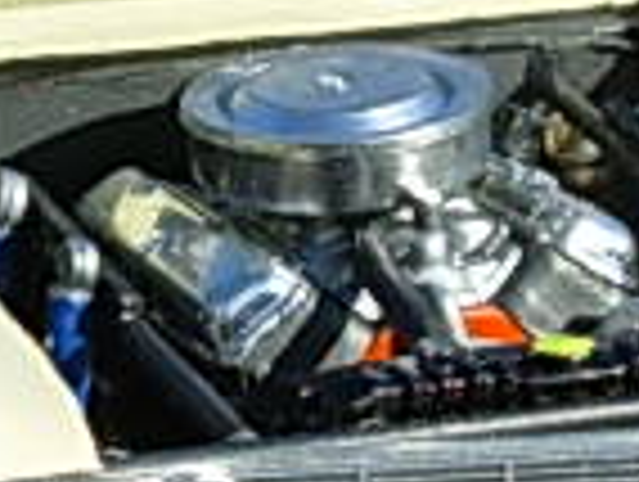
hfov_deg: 6.3
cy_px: 180
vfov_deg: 4.7
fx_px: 5825
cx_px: 90
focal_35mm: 315
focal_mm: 11.5
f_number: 6
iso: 50
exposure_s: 1/384
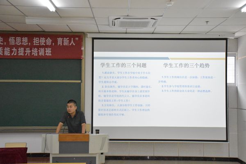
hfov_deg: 43.6
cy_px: 82
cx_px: 123
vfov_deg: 29.9
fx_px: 307
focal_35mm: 45
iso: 10000
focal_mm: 30
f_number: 4.8
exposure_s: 1/1000
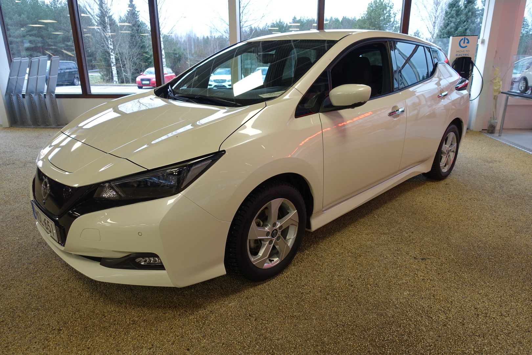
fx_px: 355
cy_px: 178
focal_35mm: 24
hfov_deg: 73.7
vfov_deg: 53.1
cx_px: 266
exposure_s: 1/30
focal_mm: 8.8
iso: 125
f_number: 2.8
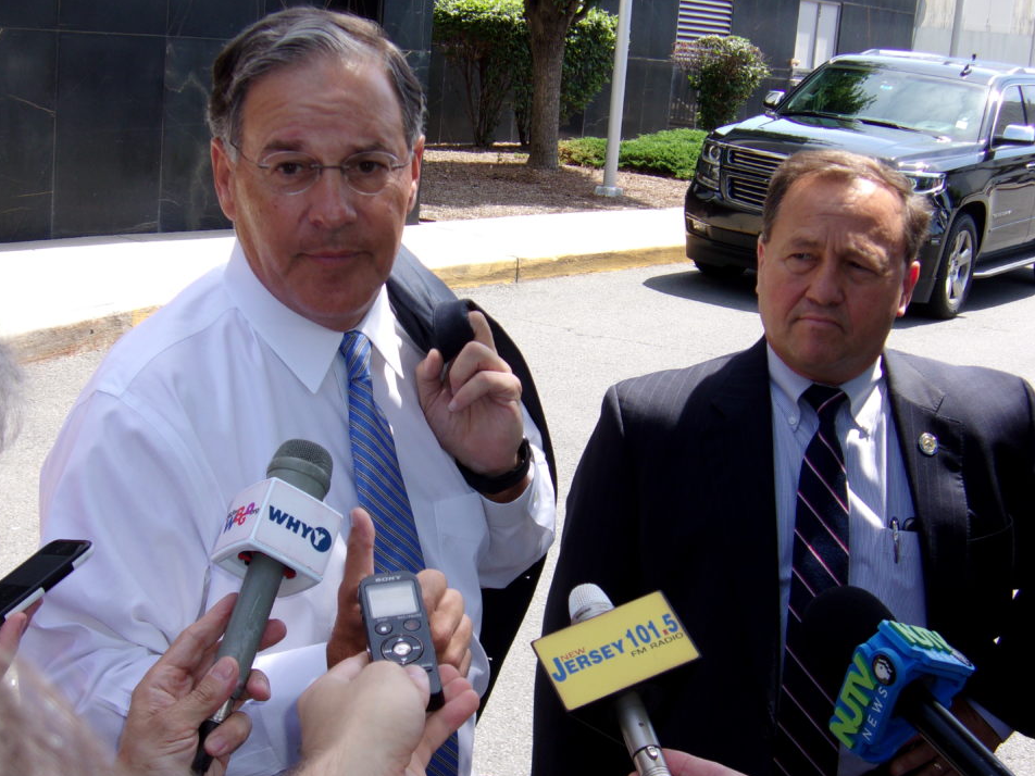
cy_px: 371
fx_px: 1704
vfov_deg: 25.7
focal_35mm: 57
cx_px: 497
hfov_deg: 33.8
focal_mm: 9.4
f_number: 4.2
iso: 80
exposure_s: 1/250
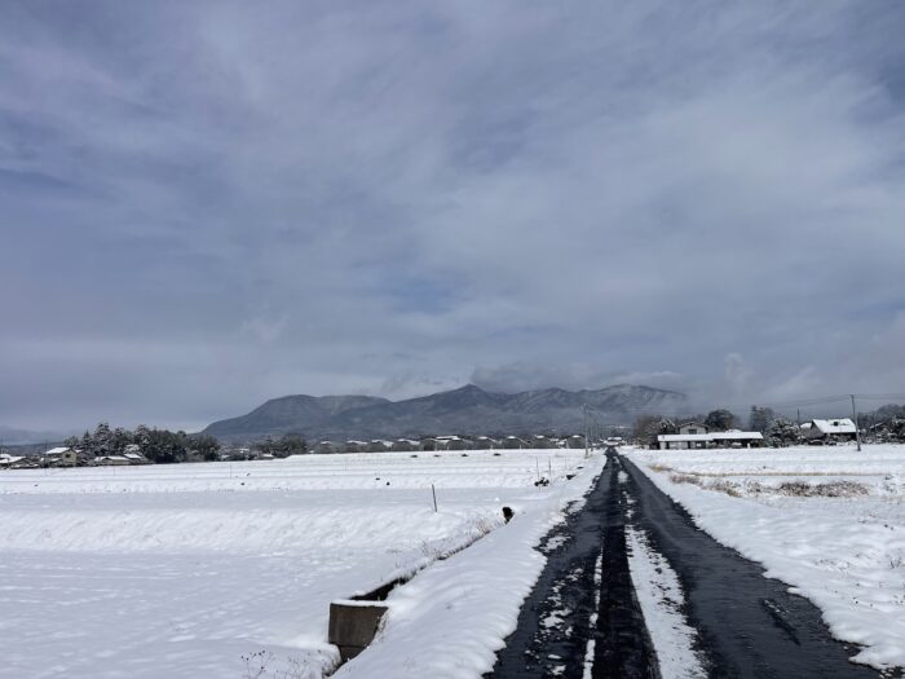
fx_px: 654
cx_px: 452
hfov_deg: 69.4
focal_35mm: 25
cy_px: 340
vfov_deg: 54.9
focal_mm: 5.1
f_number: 1.6
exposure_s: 1/13514
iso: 40
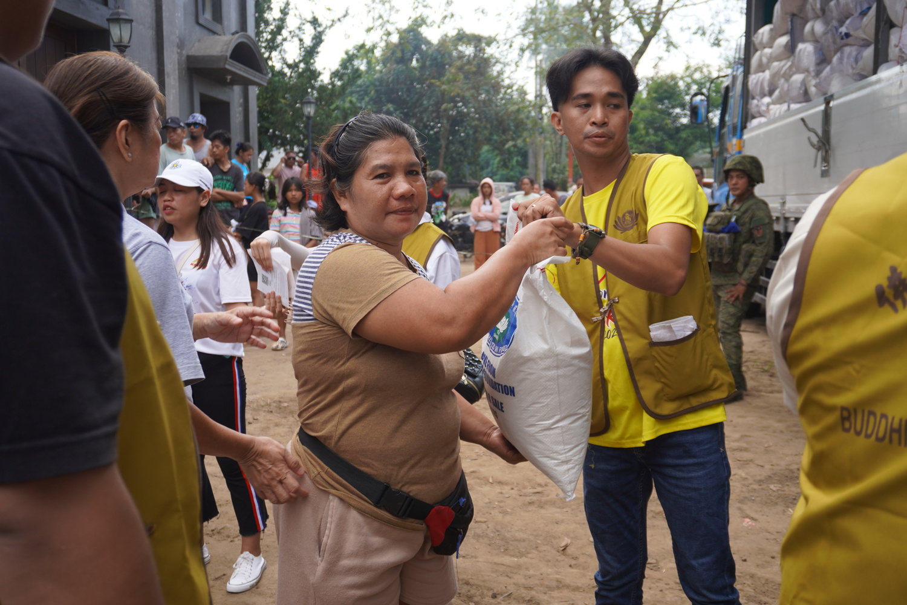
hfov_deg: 53.1
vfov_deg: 36.9
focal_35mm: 36
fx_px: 907
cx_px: 454
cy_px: 302
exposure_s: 1/200
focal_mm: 24
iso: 100
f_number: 4.5
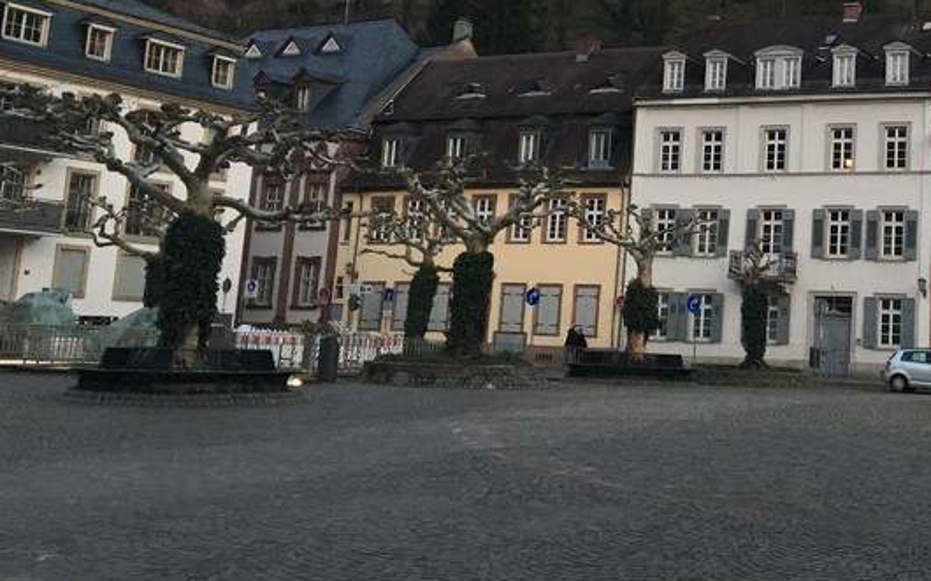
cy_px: 81
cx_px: 836
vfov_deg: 21.9
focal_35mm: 58
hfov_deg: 33.3
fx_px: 1471
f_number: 2.2
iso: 50
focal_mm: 4.15
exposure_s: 1/33
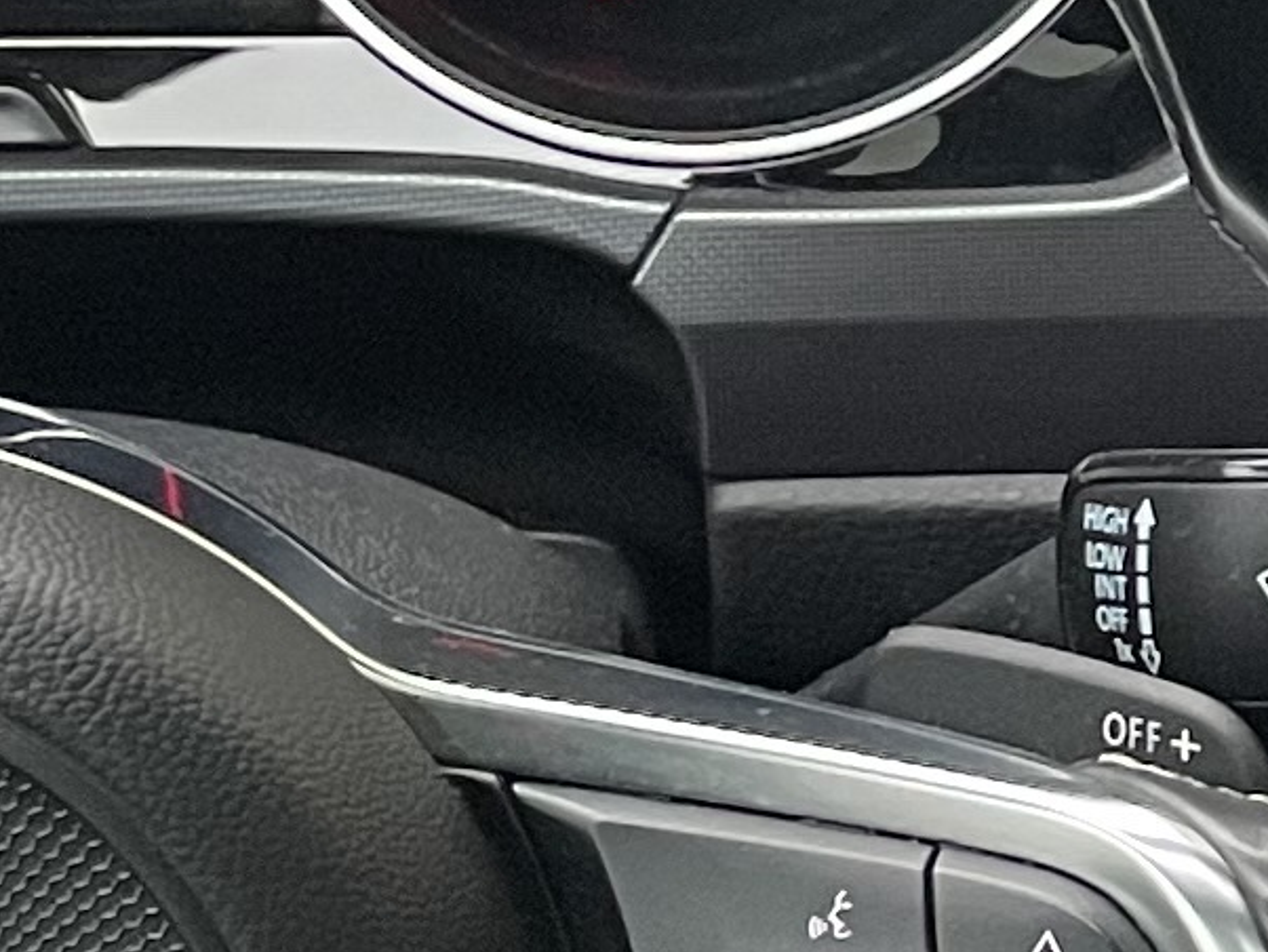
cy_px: 25
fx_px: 6376
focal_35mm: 174
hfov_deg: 10.9
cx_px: 1931
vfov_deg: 8.5
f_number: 1.6
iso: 250
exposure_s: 1/50
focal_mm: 4.2
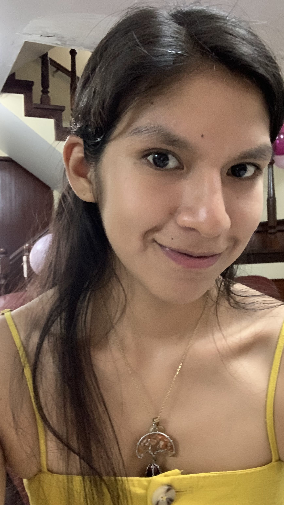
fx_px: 469
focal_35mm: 35
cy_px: 253
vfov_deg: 56.6
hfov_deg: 33.7
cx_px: 158
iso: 500
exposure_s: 1/20
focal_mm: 2.87
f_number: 2.2
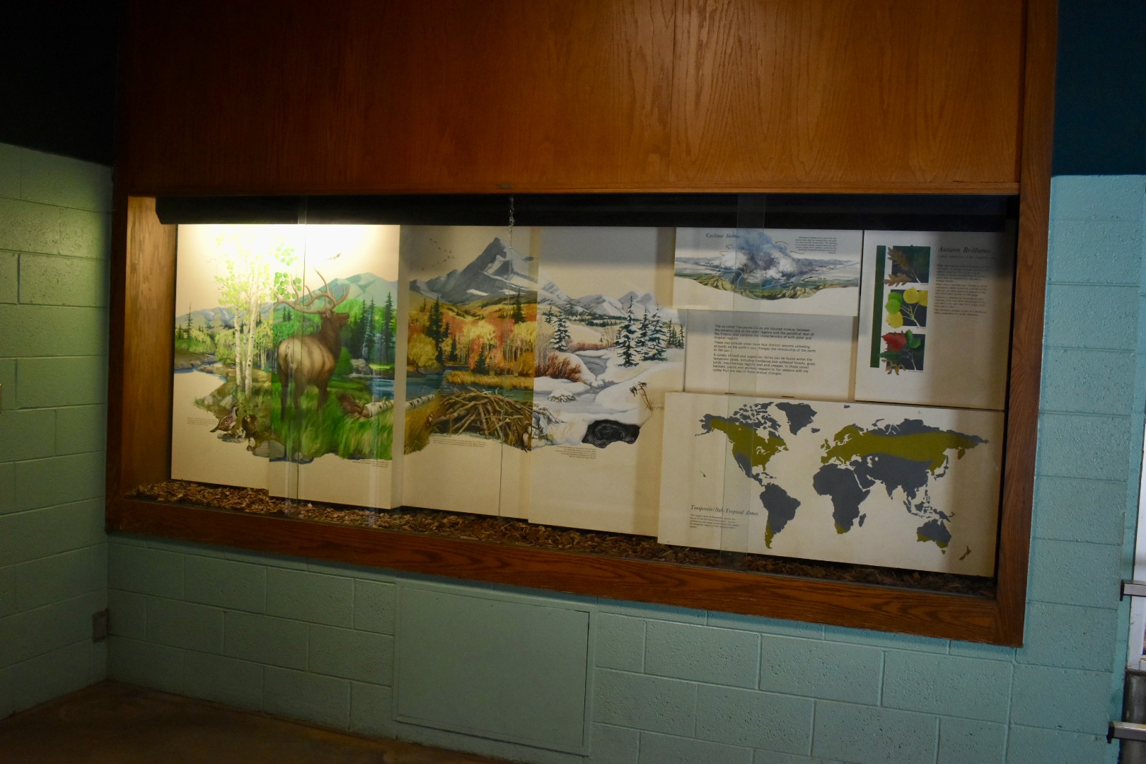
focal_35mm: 32
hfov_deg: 59.5
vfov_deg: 41.7
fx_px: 1003
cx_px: 573
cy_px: 382
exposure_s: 1/125
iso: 2000
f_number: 3.8
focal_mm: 21
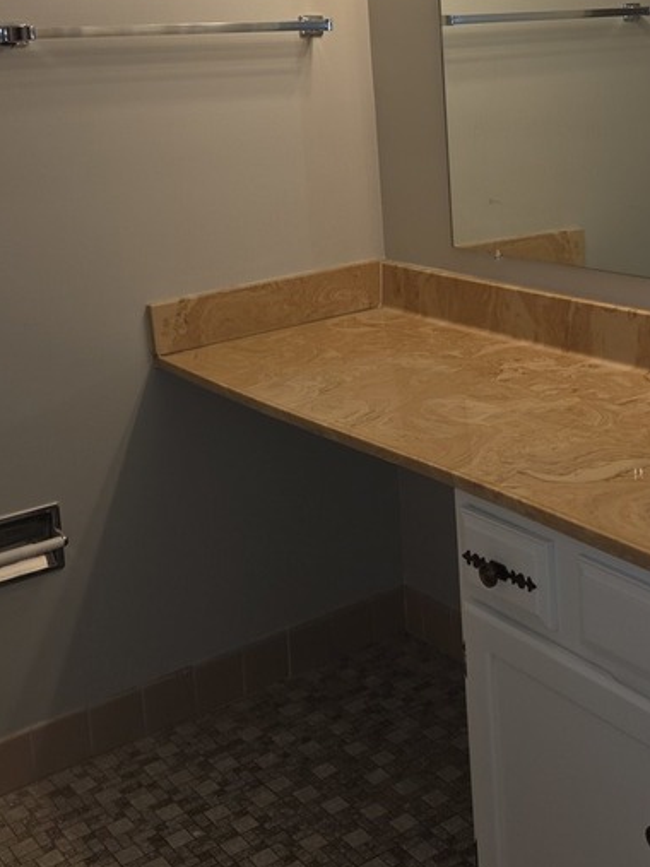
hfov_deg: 29.4
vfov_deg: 38.3
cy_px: 268
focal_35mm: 49
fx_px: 1227
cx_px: 457
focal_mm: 5.4
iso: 32
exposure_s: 1/60
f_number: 1.8
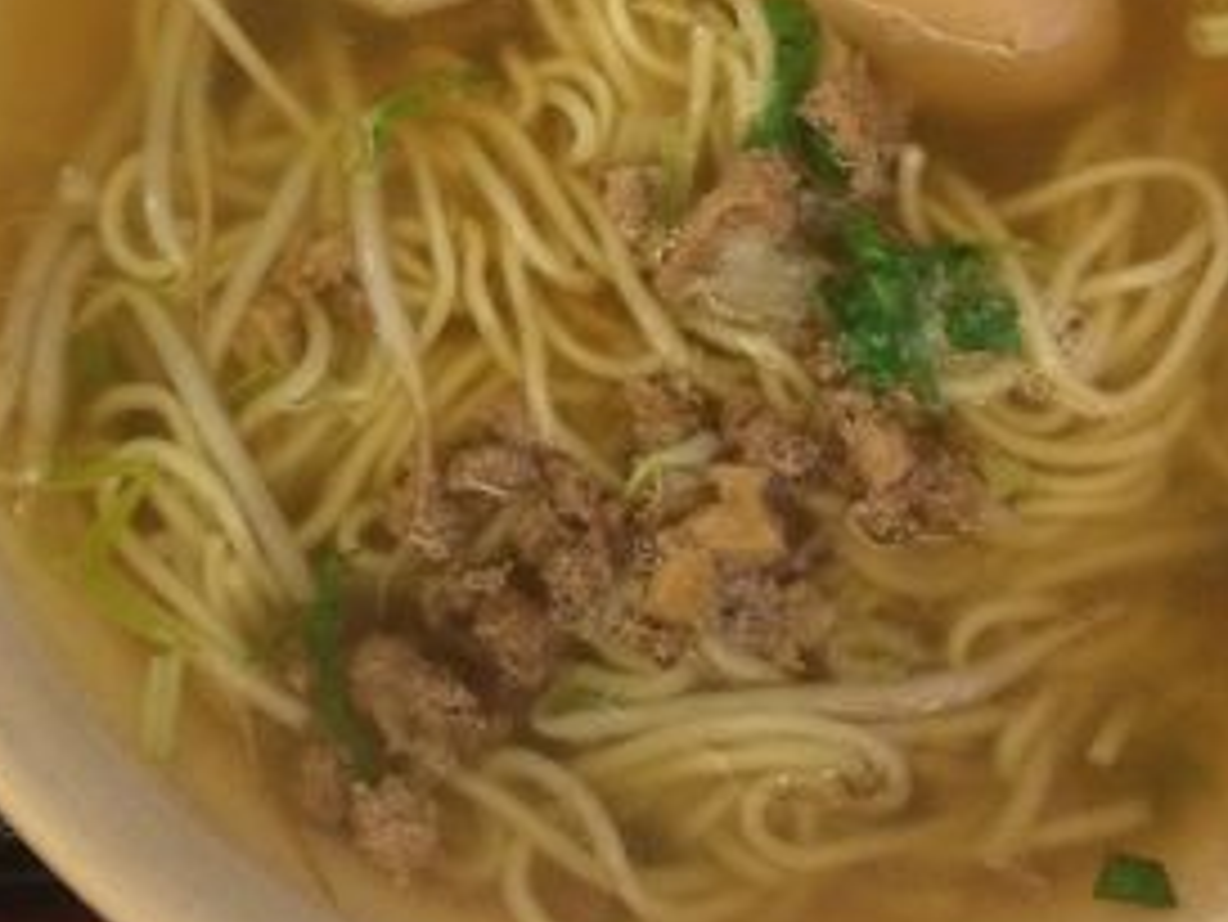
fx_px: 2449
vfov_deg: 20.6
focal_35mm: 69
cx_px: 180
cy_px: -11
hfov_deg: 27.4
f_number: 2.2
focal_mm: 4.15
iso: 200
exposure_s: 1/30
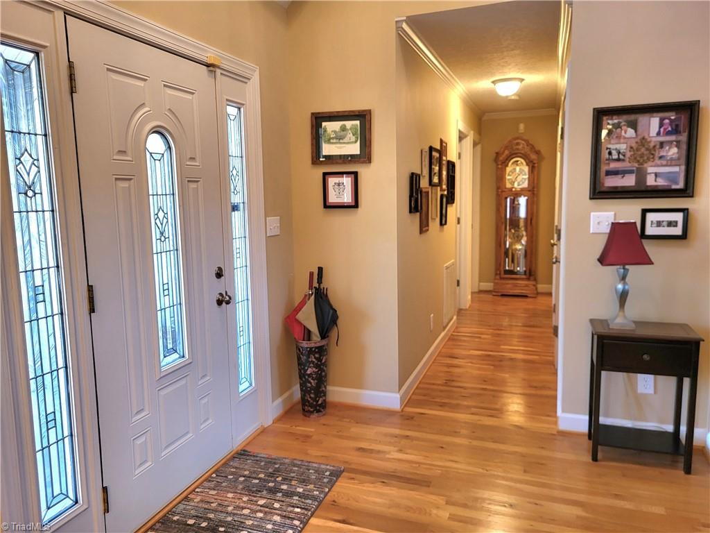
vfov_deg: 53.1
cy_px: 266
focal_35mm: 26
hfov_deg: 67.3
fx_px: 533
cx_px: 355
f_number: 1.8
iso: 160
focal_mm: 5.4
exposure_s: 1/40
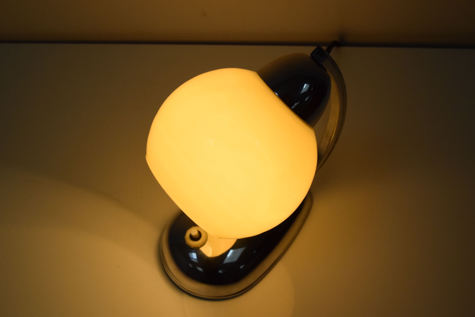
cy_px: 158
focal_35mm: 48
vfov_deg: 28.1
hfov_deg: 41.1
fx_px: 634
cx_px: 238
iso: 1600
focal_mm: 32
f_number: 10
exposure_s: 1/400
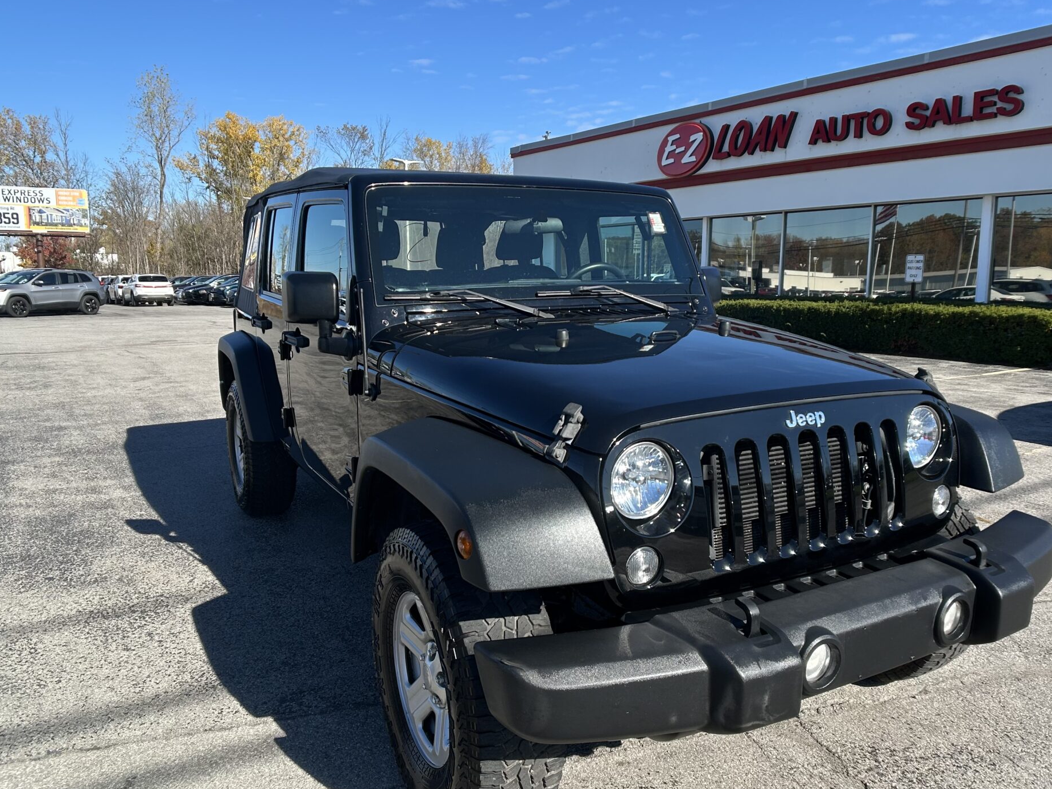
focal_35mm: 36
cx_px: 534
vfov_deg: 39.7
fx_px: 1094
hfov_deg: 51.3
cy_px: 401
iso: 50
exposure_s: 1/2457
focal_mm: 5.7
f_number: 1.5
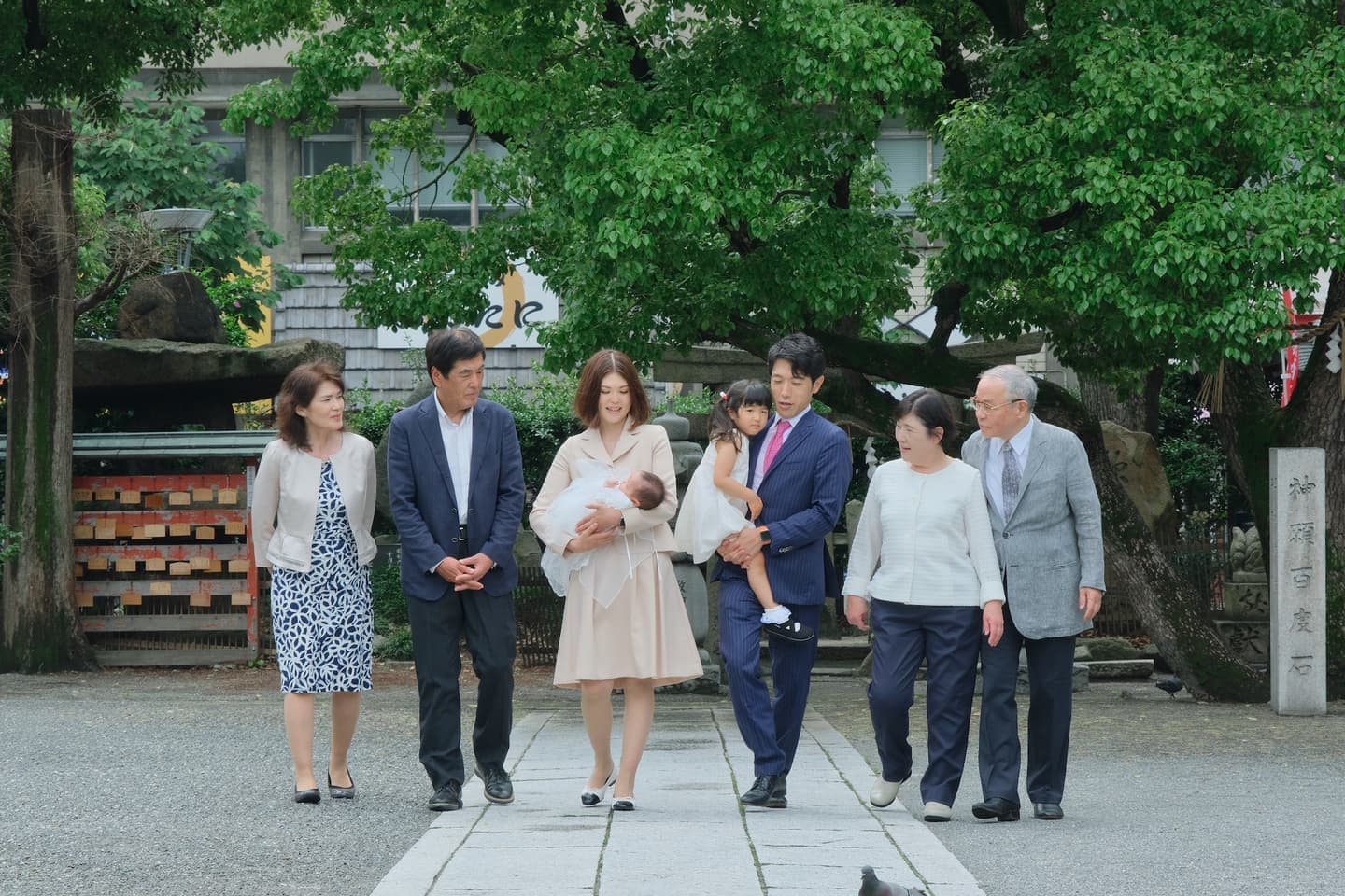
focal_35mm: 111
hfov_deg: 18.4
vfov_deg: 12.3
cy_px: 448
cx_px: 672
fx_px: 4147
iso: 800
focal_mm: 74.2
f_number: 11
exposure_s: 1/250
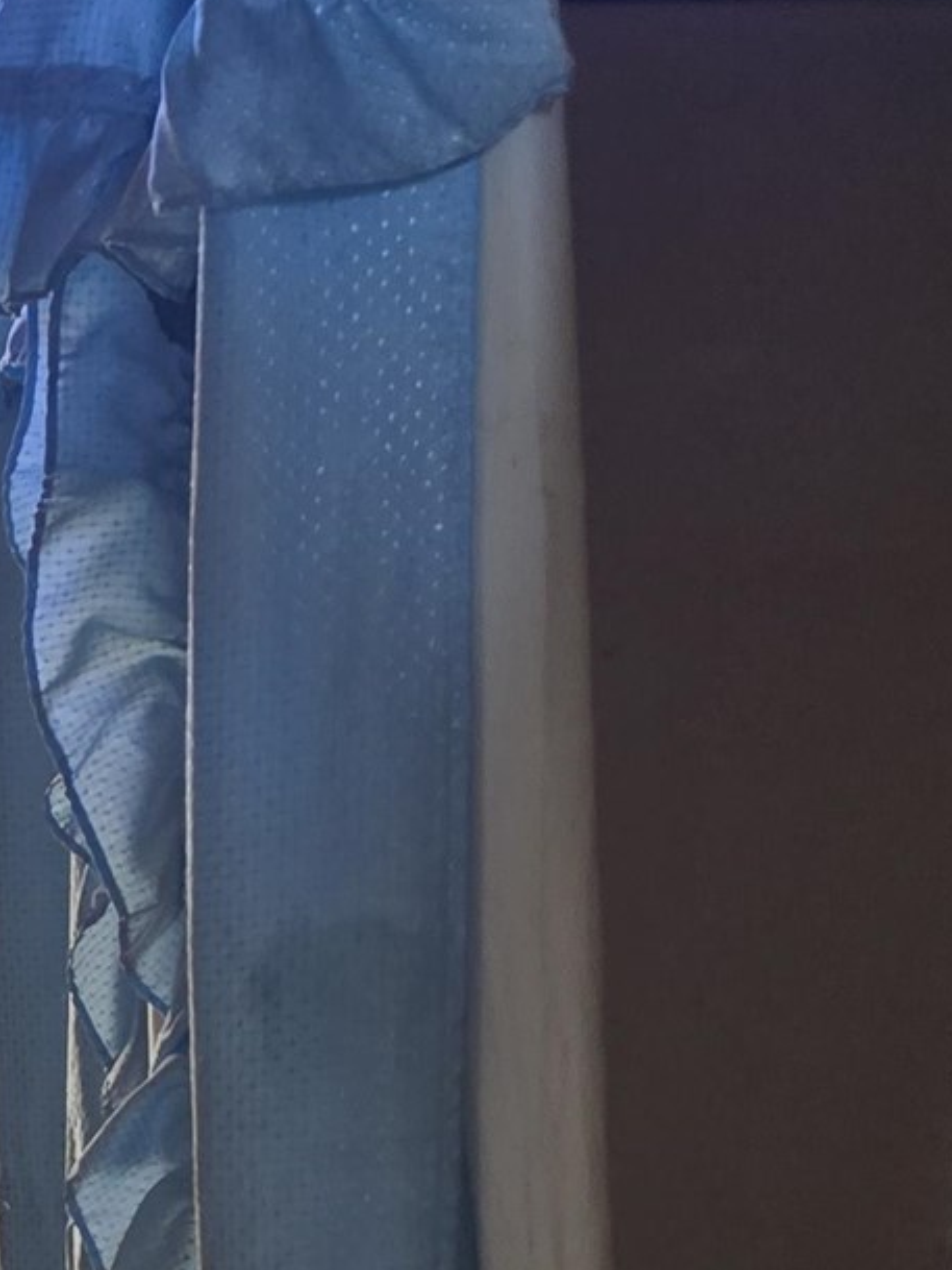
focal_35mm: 87
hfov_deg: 15.3
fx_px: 3189
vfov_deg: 21.1
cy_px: 1487
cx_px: -606
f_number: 1.7
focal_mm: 6.3
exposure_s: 1/120
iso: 400
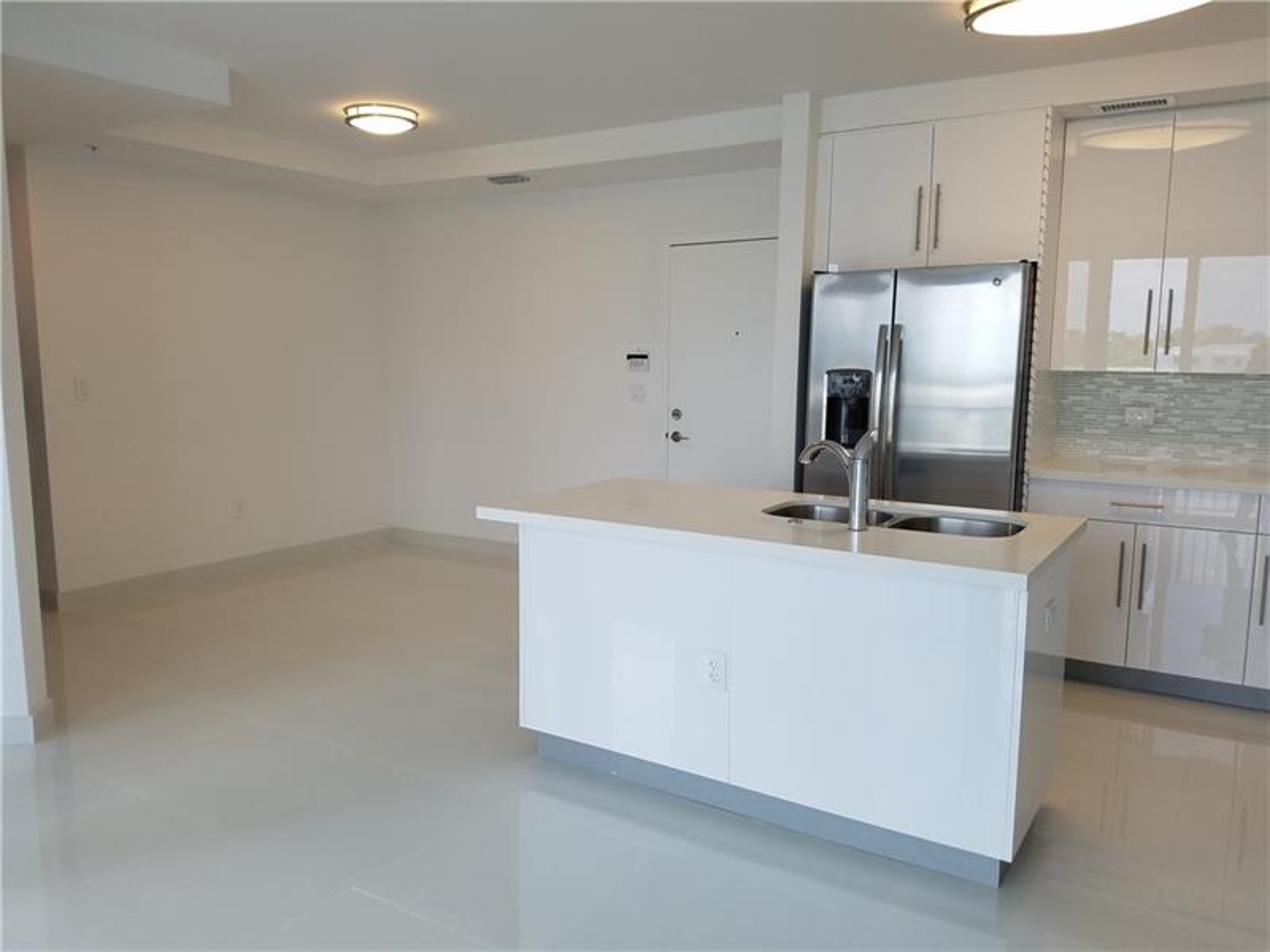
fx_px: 954
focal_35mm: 26
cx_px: 635
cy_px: 476
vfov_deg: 53.1
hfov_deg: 67.3
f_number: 1.7
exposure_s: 1/128
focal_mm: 4.2
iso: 50
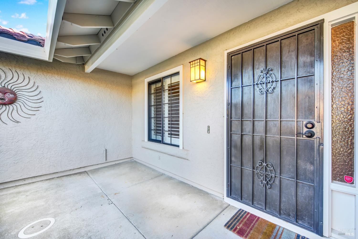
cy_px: 120
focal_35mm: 14
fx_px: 139
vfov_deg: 81.3
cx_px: 179
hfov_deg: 104.2
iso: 100
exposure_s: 1/2
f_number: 14
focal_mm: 14
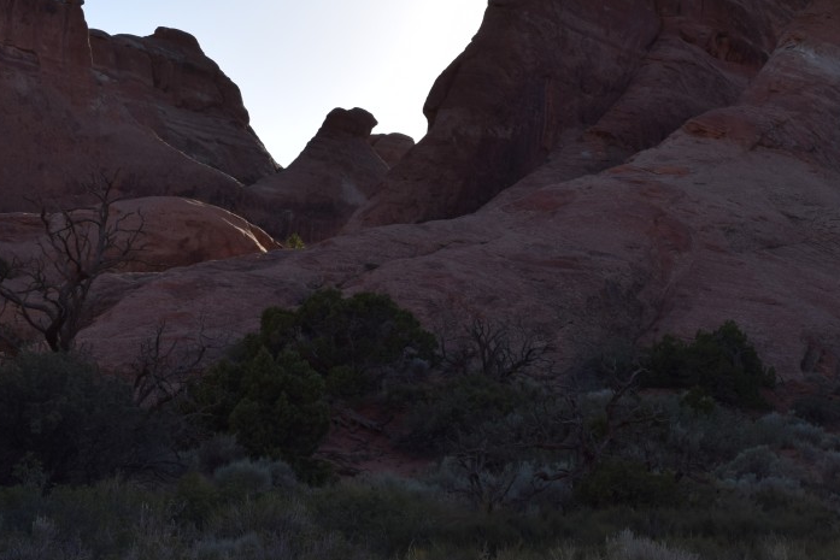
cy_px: 70
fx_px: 2170
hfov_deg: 21.4
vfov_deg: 14.6
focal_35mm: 93
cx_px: 779
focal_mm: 32
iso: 100
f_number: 9
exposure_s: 1/200
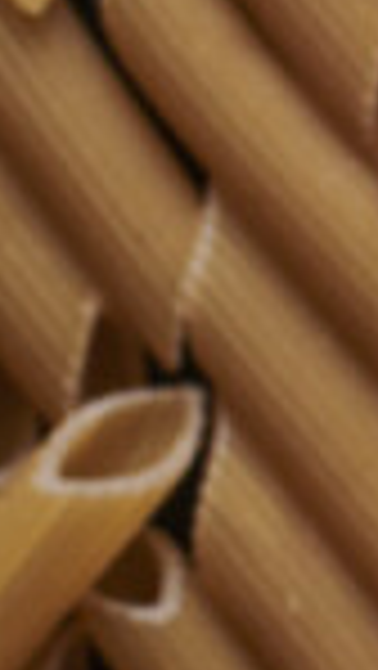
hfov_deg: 4.0
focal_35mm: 281
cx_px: 1616
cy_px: -265
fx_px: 4999
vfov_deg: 7.6
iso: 160
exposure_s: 1/100
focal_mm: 50
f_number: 8
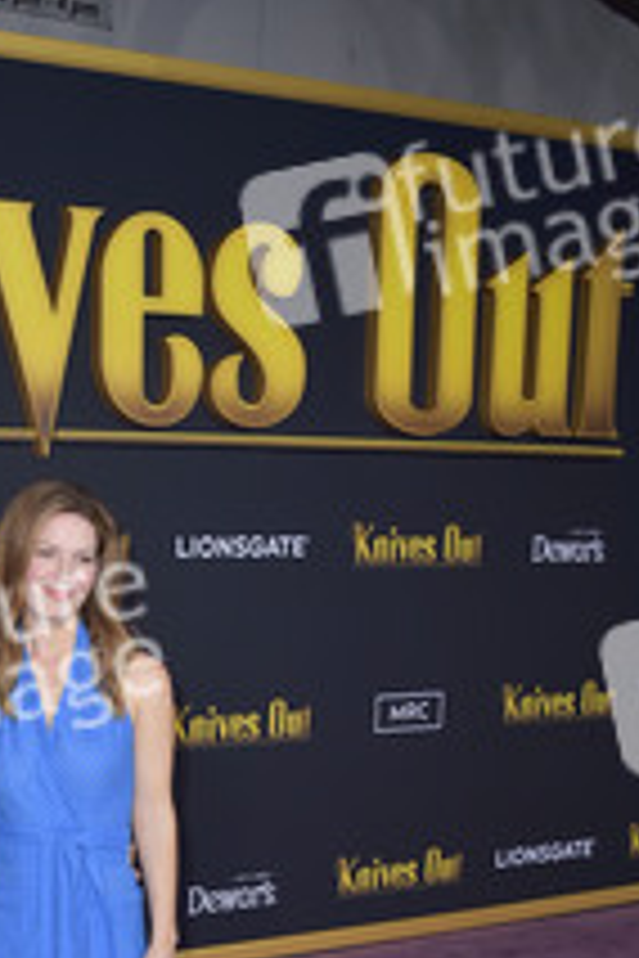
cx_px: 65
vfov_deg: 31.5
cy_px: 895
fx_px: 1597
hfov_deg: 22.1
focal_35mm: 60
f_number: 7.1
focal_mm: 32
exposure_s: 1/250
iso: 500
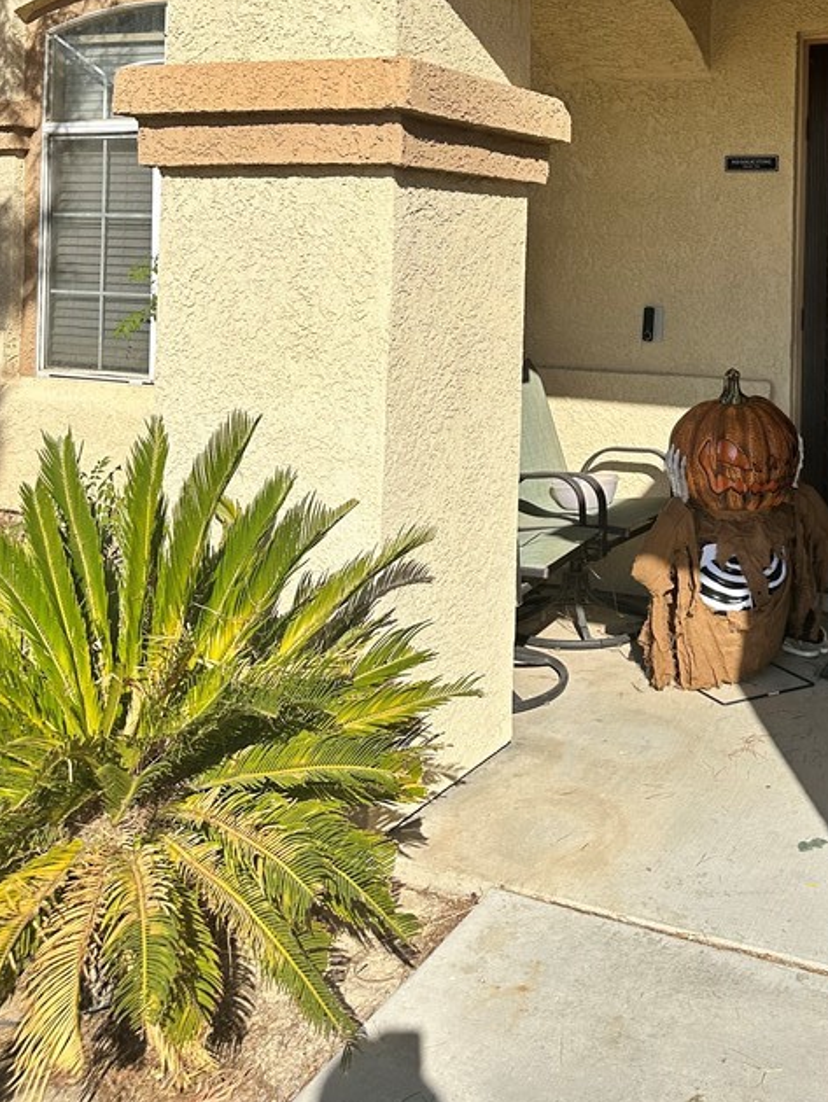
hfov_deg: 35.7
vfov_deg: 45.4
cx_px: 658
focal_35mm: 39
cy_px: 219
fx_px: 1243
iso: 80
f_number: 1.78
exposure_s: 1/5263
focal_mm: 6.86
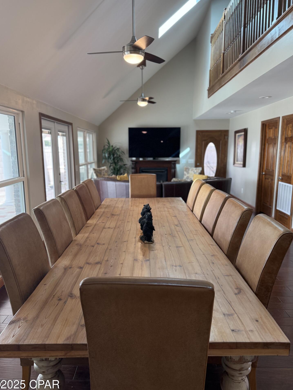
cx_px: 143
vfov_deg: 69.4
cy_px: 200
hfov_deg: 54.9
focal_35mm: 25
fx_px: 282
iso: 200
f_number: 1.78
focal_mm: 6.76
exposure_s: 1/157
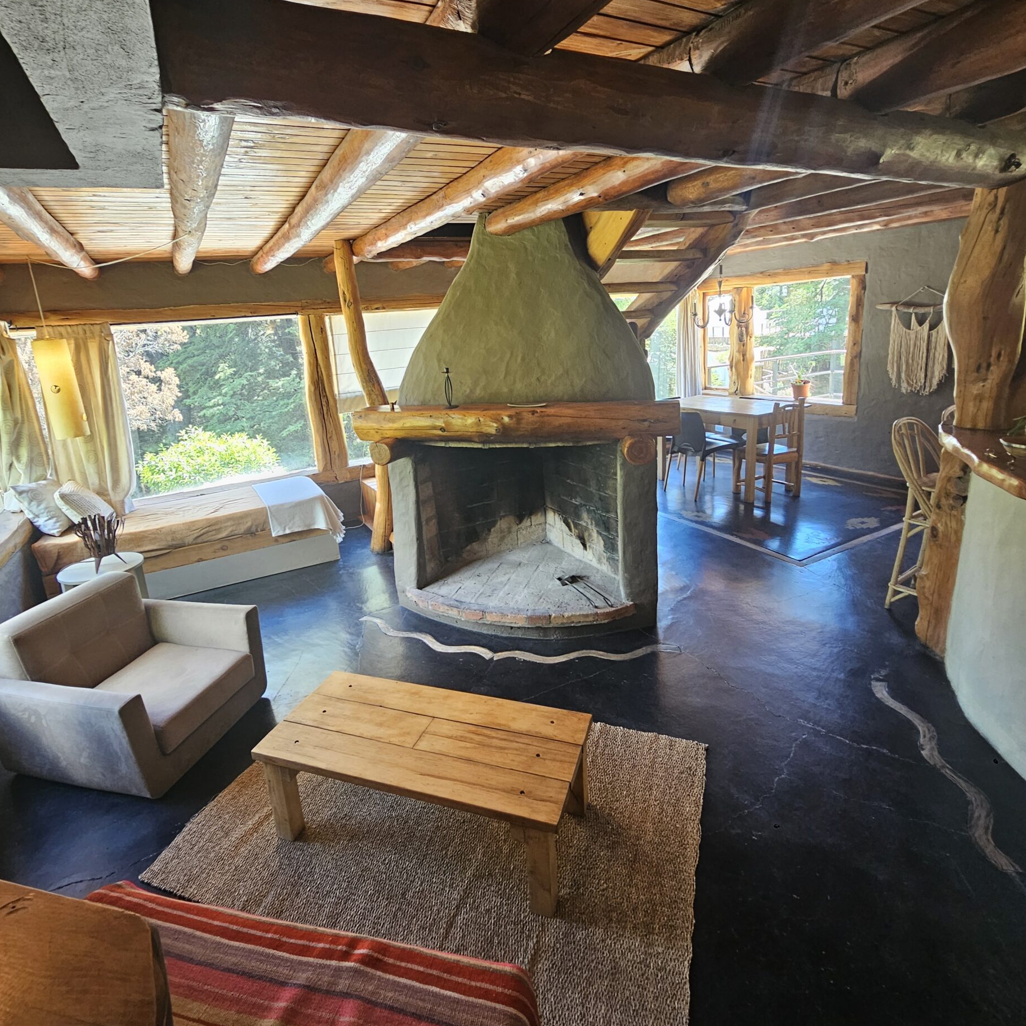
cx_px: 496
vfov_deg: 87.2
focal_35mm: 16
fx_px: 537
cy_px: 467
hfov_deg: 87.4
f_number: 2.2
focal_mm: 2.2
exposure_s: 1/50
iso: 160
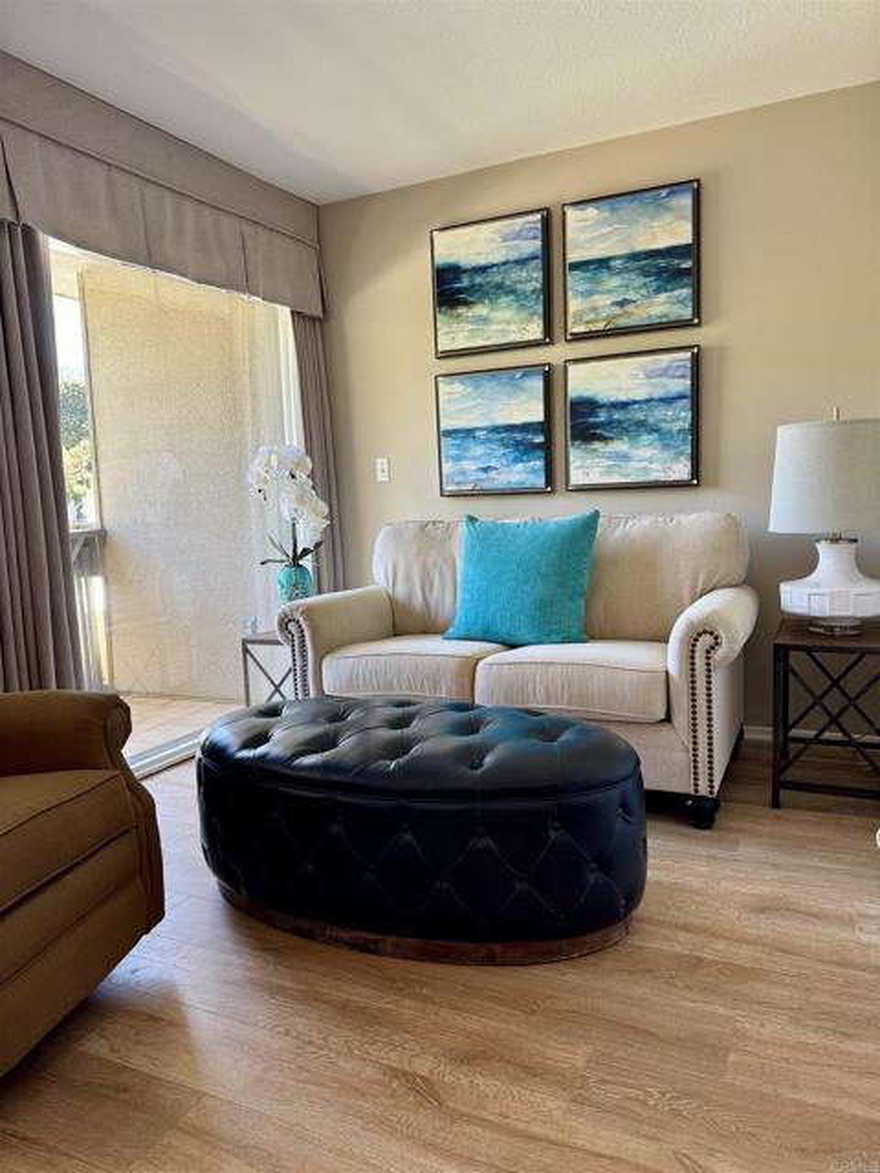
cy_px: 586
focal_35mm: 24
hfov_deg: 56.8
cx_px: 440
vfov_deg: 71.6
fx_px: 813
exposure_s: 1/120
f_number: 1.78
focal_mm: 6.76
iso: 100
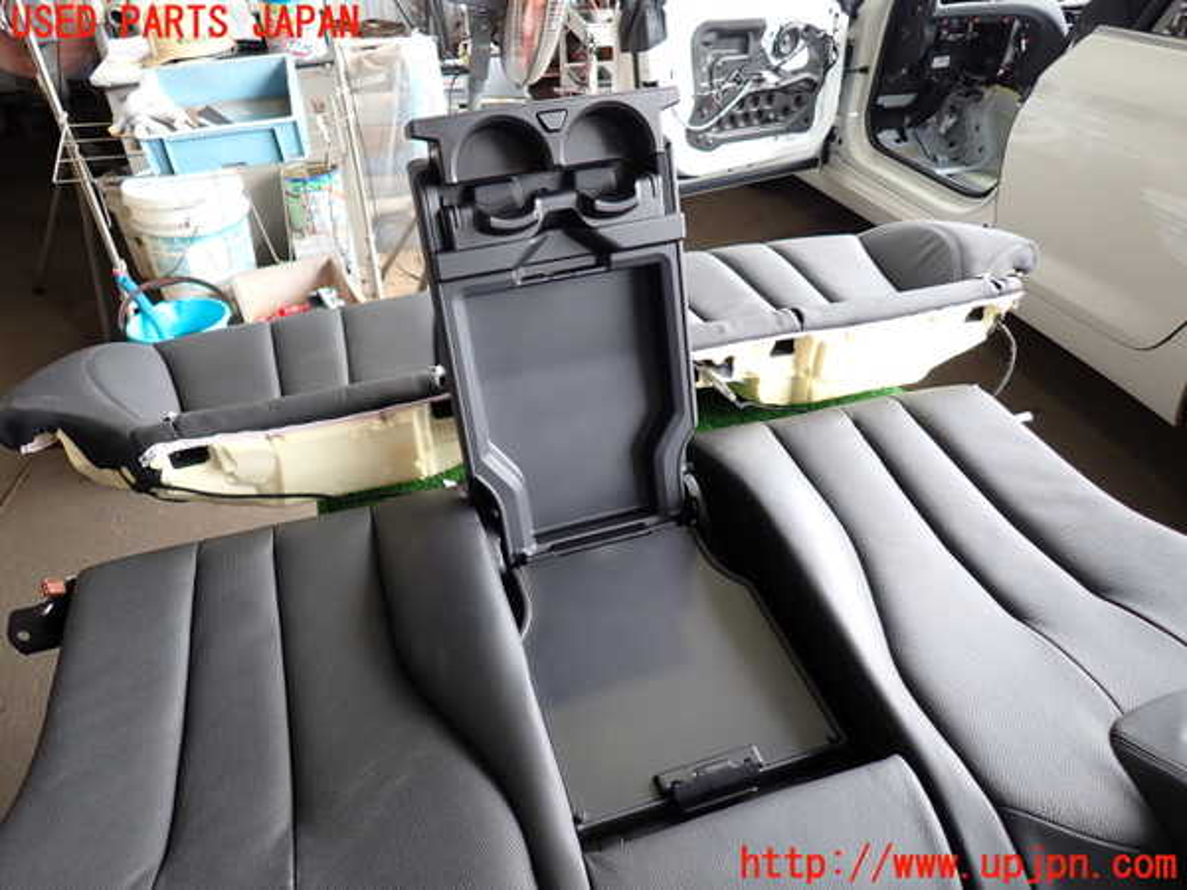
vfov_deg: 54.9
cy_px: 445
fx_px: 857
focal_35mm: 25
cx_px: 594
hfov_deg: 69.4
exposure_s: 1/80
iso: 100
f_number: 2
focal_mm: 4.5
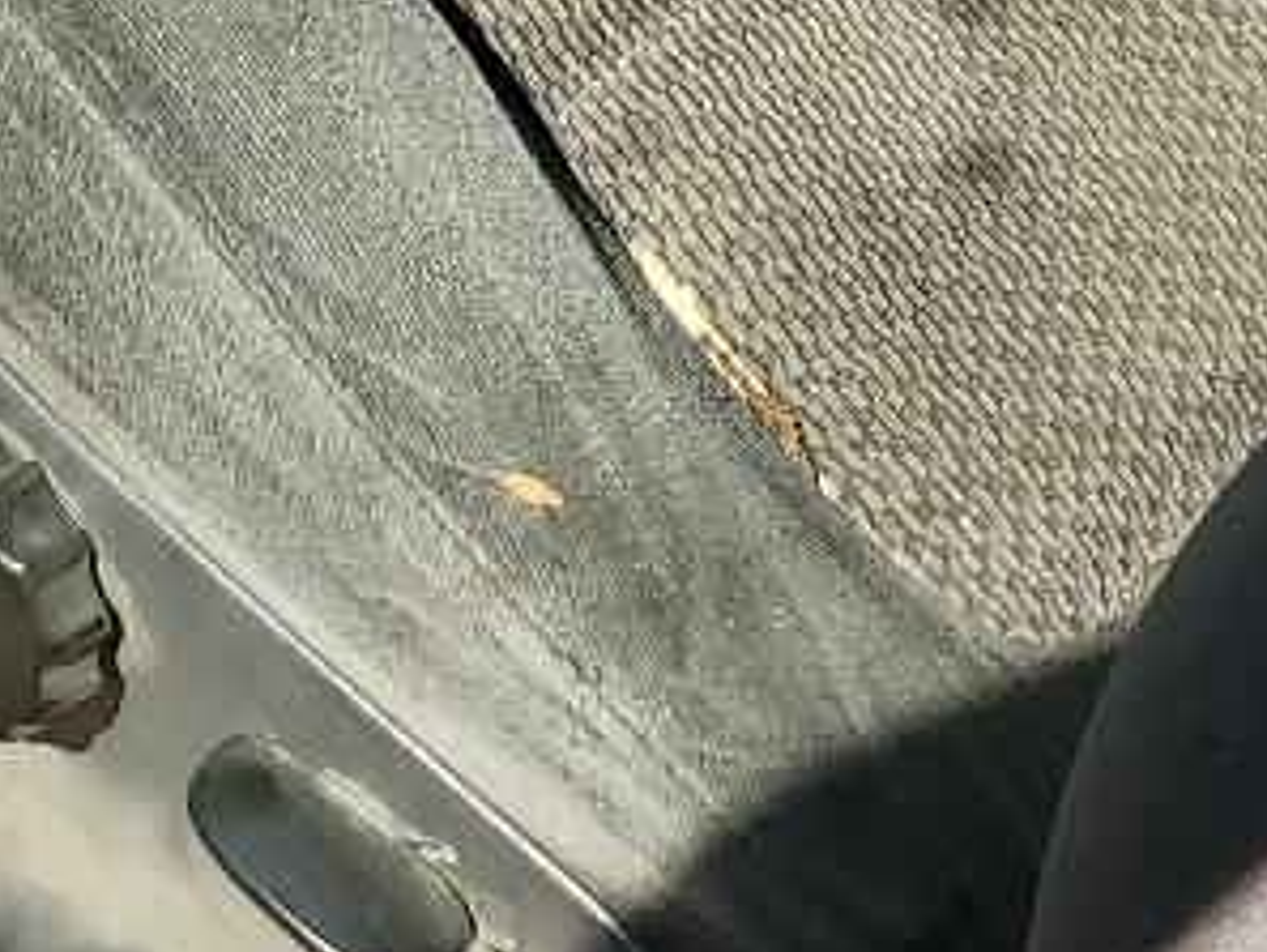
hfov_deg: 13.9
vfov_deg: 9.5
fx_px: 5126
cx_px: -17
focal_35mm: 140
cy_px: -1247
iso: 50
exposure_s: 1/2000
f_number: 1.5
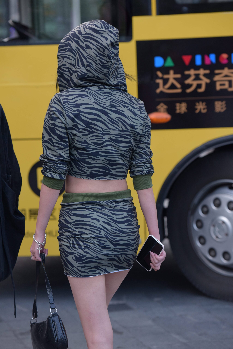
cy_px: 174
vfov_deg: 16.8
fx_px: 1183
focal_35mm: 122
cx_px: 116
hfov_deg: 11.2
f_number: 4
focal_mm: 122
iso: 640
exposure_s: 1/800
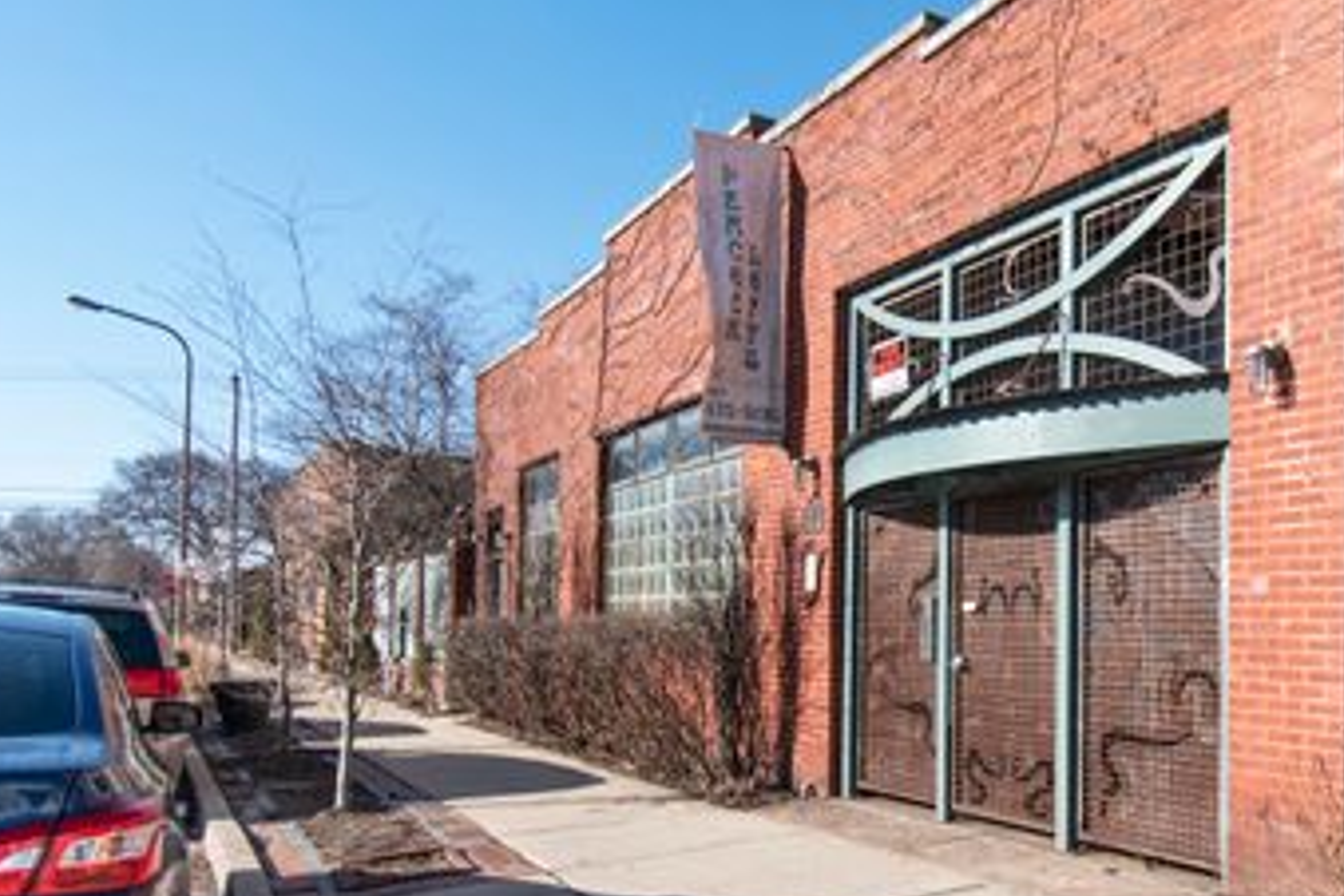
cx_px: 928
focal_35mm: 29
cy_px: 593
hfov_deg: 62.1
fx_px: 1073
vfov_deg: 44.7
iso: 100
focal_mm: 13
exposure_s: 1/500
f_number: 5
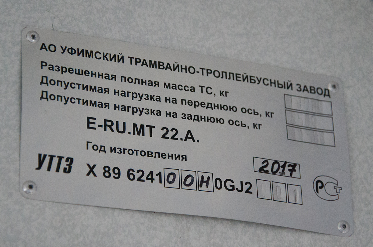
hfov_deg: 16.1
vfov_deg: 10.7
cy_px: 124
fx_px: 1317
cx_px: 186
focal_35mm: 128
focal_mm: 85
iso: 3200
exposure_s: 1/200
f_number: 5.6
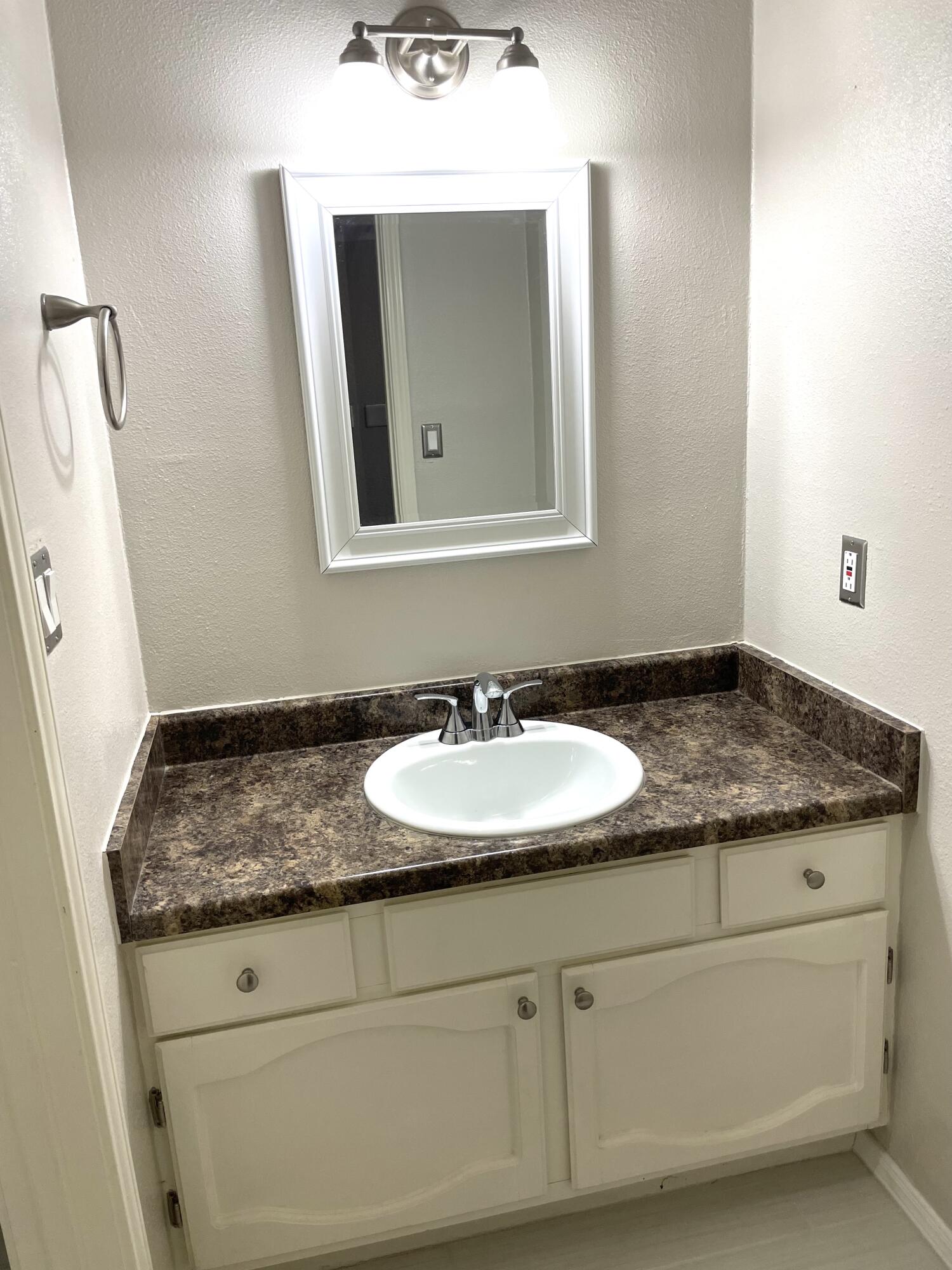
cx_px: 476
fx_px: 953
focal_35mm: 26
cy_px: 635
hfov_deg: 53.1
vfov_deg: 67.3
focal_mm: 4.2
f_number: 1.6
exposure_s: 1/120
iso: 100
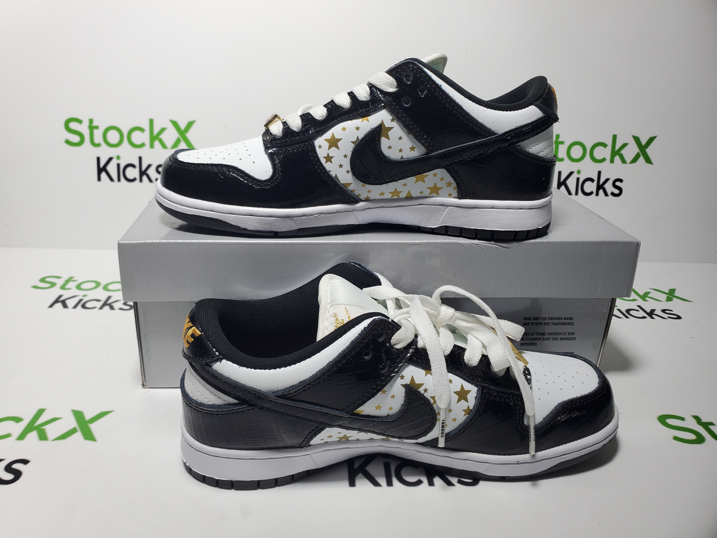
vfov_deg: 53.1
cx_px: 358
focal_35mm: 26
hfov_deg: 67.3
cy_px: 269
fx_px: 539
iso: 50
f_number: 2.4
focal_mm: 4.3
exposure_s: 1/193
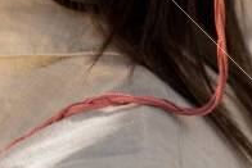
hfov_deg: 3.6
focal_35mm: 563
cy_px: -149
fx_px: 3944
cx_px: -162
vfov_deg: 2.4
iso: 200
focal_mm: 85
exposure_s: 1/1600
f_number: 3.5
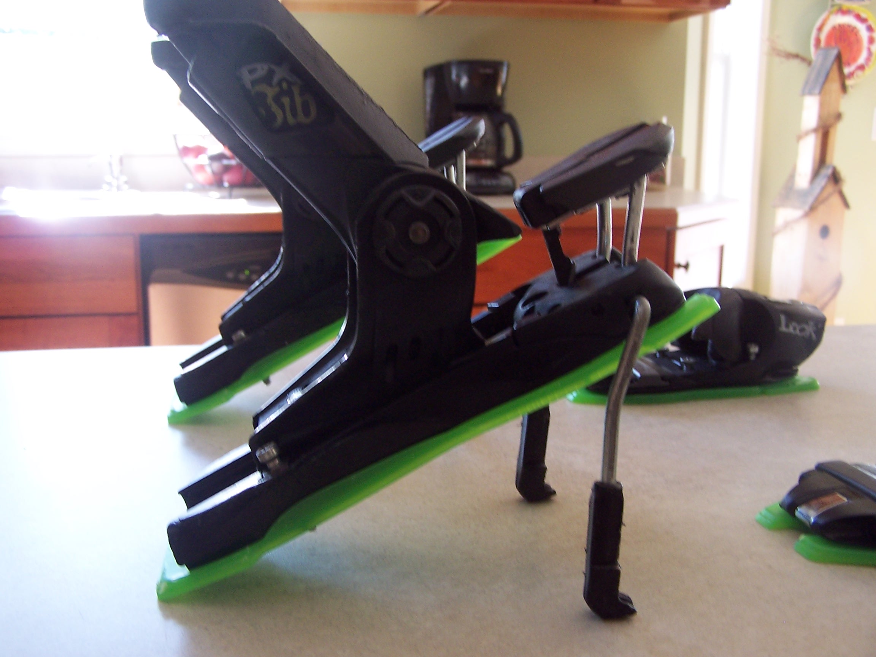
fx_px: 962
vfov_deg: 37.7
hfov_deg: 49.0
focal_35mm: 38
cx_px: 438
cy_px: 328
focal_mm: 6.3
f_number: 2.8
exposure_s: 1/30
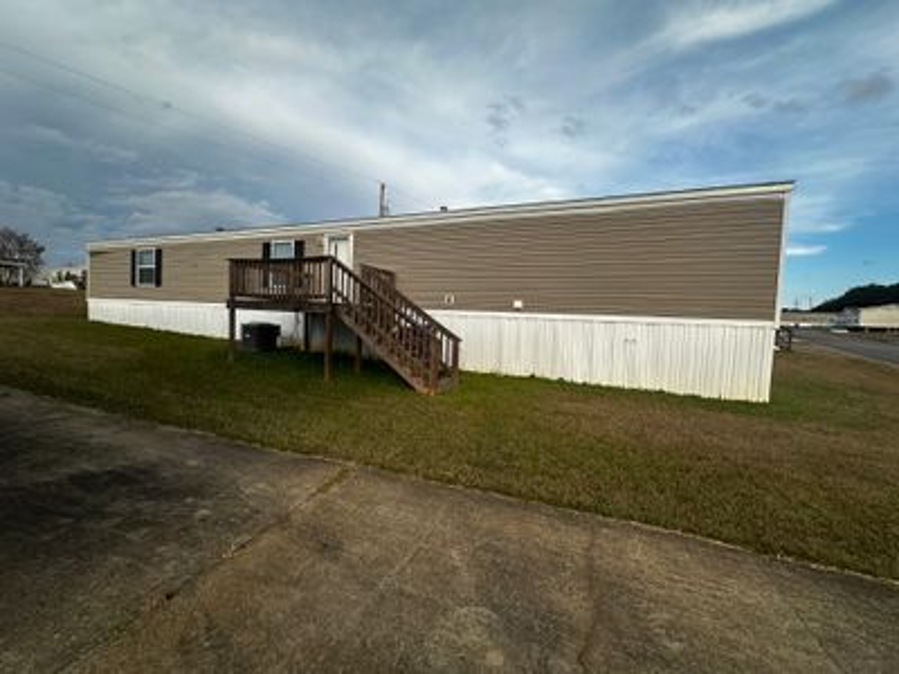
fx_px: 364
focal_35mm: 14
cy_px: 337
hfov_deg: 102.1
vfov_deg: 85.7
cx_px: 450
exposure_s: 1/658
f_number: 2.2
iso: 40
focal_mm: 2.22
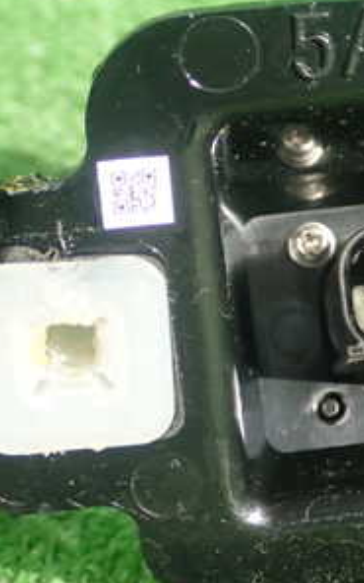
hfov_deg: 11.3
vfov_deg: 18.3
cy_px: 319
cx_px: 399
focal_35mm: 114
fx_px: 1809
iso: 500
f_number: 3.4
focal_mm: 9.61
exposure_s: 1/200
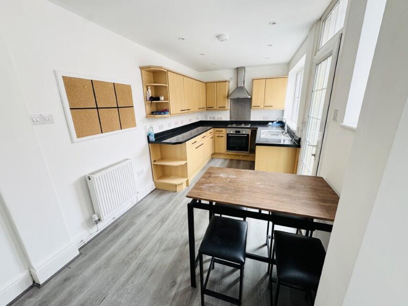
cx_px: 204
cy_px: 153
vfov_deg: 85.7
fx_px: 165
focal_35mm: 14
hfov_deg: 102.1
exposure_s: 1/99
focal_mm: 2.22
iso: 200
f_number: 2.2
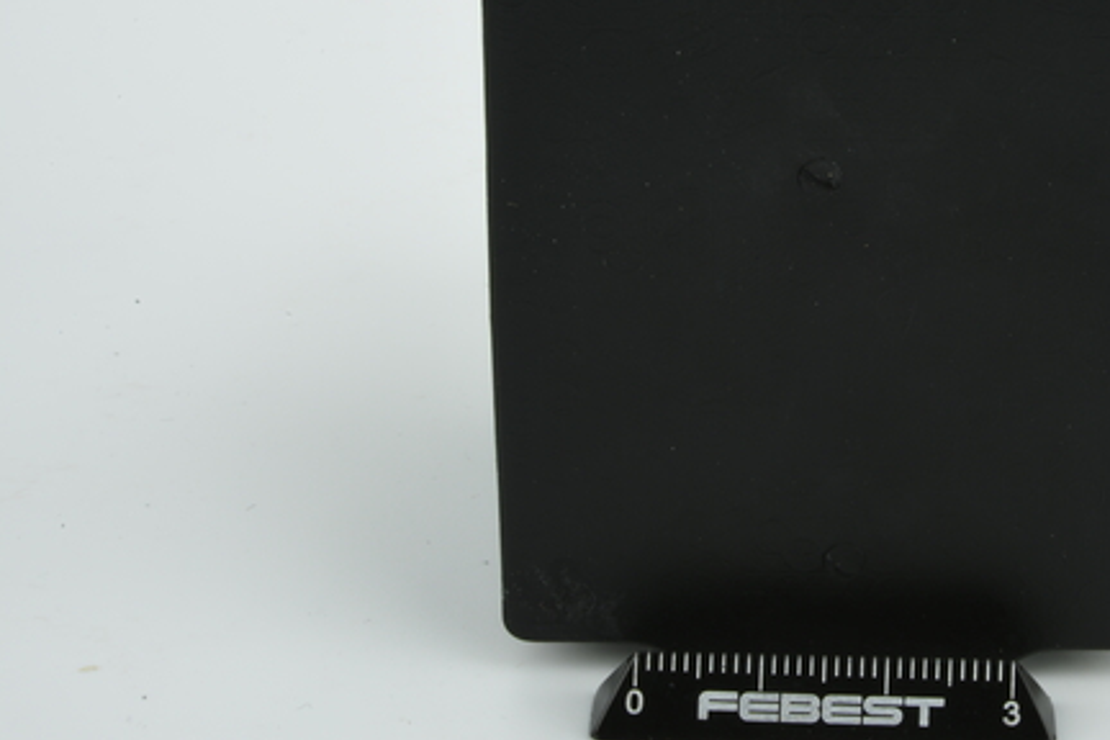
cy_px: 252
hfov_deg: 20.2
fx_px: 3083
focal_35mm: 100
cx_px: 853
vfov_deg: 13.7
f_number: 32
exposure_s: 1/2
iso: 64
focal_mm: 60
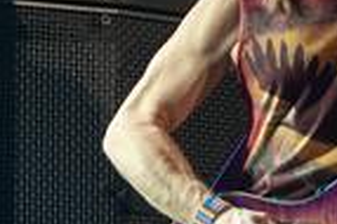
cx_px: 148
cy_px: 289
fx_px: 3768
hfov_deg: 5.1
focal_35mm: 403
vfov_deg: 3.4
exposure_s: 1/250
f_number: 5.6
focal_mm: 80
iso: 640
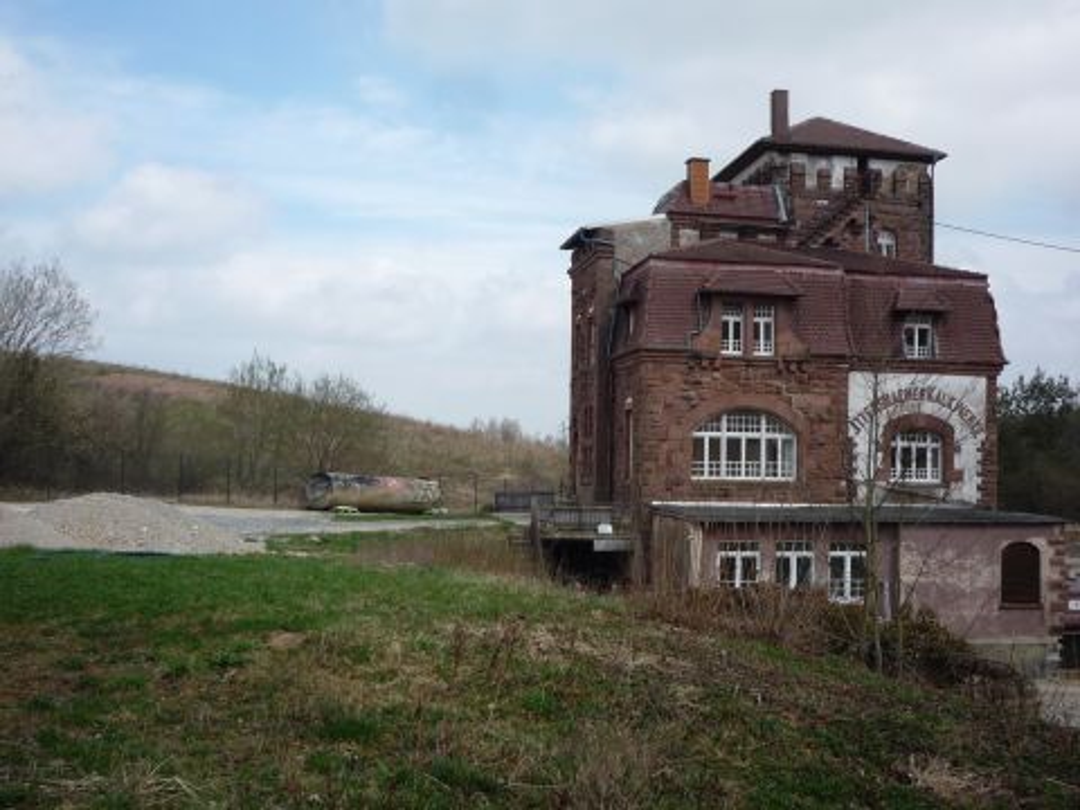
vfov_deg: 37.7
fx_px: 1186
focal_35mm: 38
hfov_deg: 49.0
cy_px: 405
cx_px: 540
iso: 100
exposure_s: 1/400
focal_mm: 5.2
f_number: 5
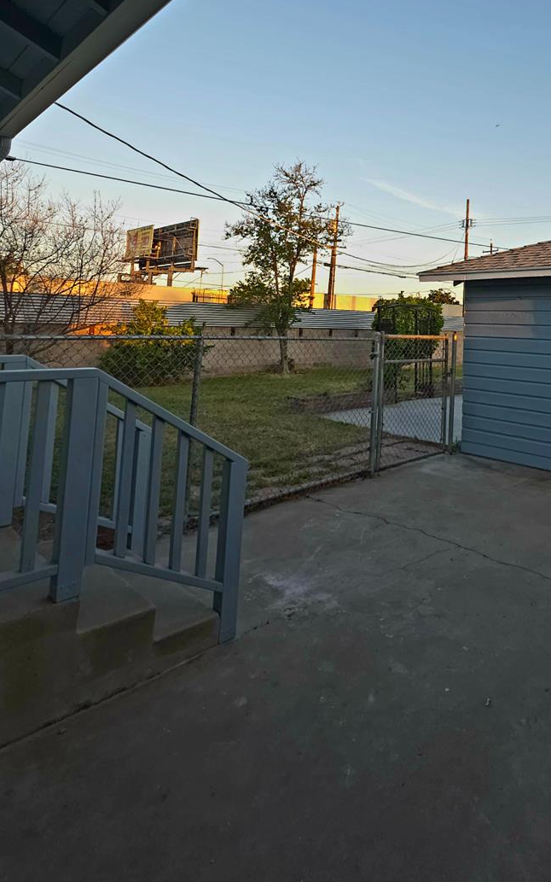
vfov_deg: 82.0
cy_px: 290
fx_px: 480
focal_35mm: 20
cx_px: 451
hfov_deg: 55.0
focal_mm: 2.2
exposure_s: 1/120
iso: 32
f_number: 1.9
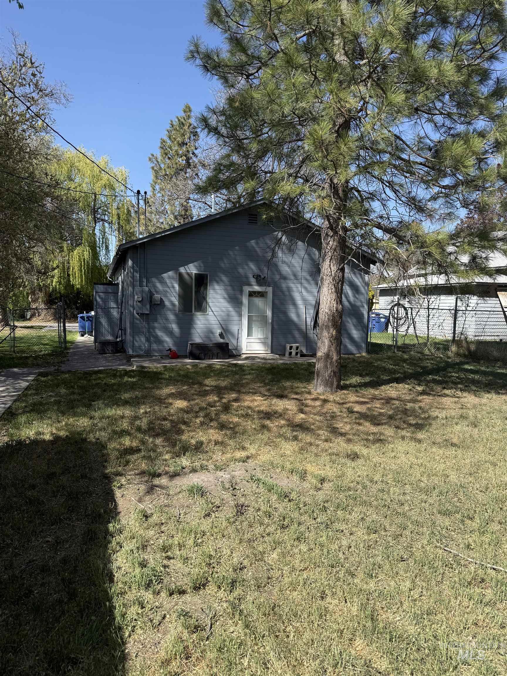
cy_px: 338
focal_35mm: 24
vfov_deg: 71.6
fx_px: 469
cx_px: 254
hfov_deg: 56.8
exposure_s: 1/2703
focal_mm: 6.76
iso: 80
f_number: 1.78
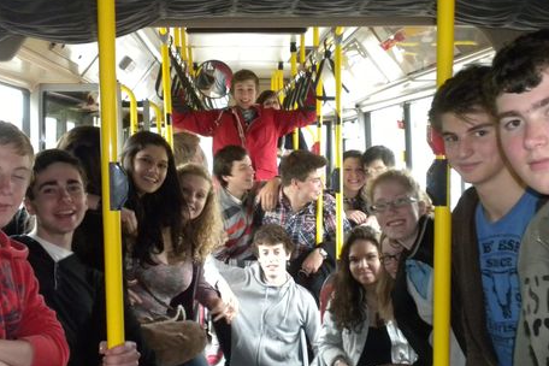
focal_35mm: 54
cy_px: 234
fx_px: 823
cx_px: 281
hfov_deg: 36.9
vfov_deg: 25.0
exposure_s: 1/59
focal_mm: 6.6
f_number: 3.5
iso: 400
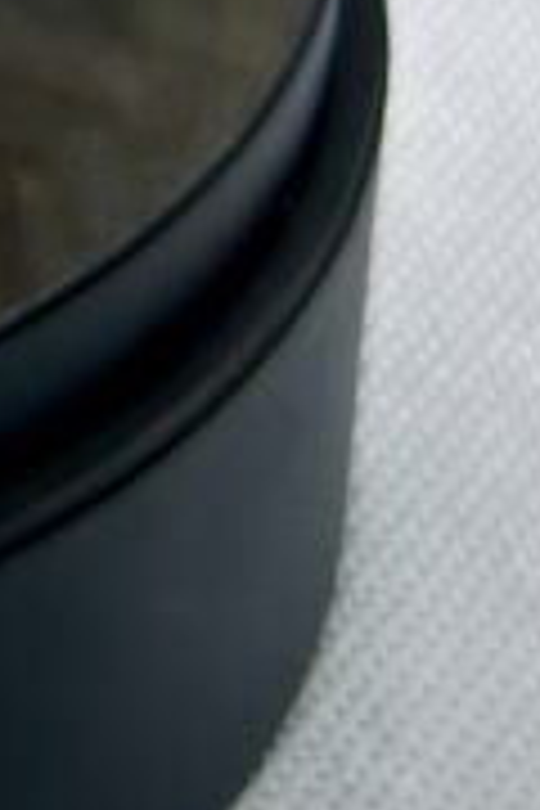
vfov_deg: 8.8
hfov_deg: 6.0
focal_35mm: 222
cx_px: -711
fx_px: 4995
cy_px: -792
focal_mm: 6.86
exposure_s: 1/298
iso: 80
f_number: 1.78
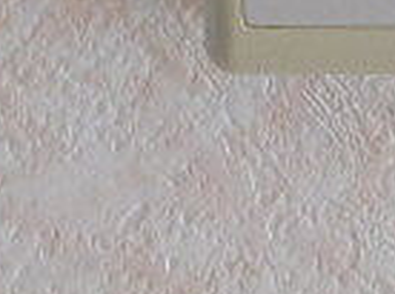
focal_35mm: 107
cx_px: 415
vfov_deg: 11.7
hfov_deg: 17.9
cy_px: -374
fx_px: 1219
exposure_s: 1/50
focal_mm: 4
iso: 125
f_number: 3
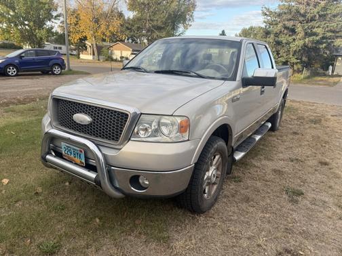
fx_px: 237
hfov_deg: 71.6
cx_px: 171
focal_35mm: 24
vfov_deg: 56.8
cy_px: 128
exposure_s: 1/532
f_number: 1.78
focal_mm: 6.76
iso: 80
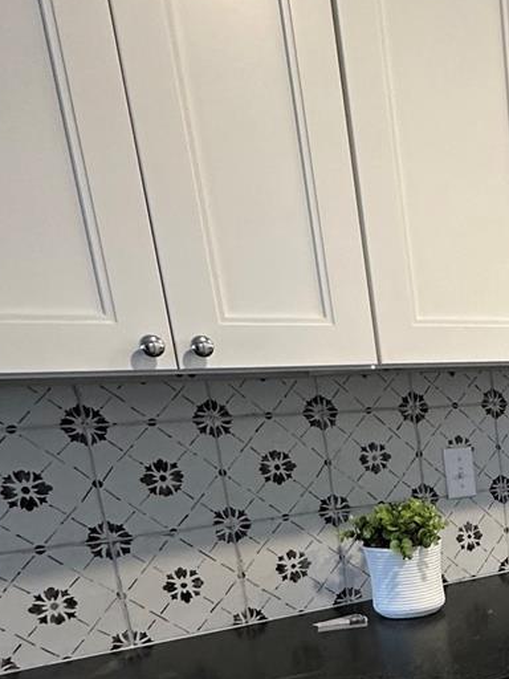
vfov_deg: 41.6
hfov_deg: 28.4
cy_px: 598
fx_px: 823
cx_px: 657
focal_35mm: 42
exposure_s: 1/60
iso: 200
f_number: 2.2
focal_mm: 2.22
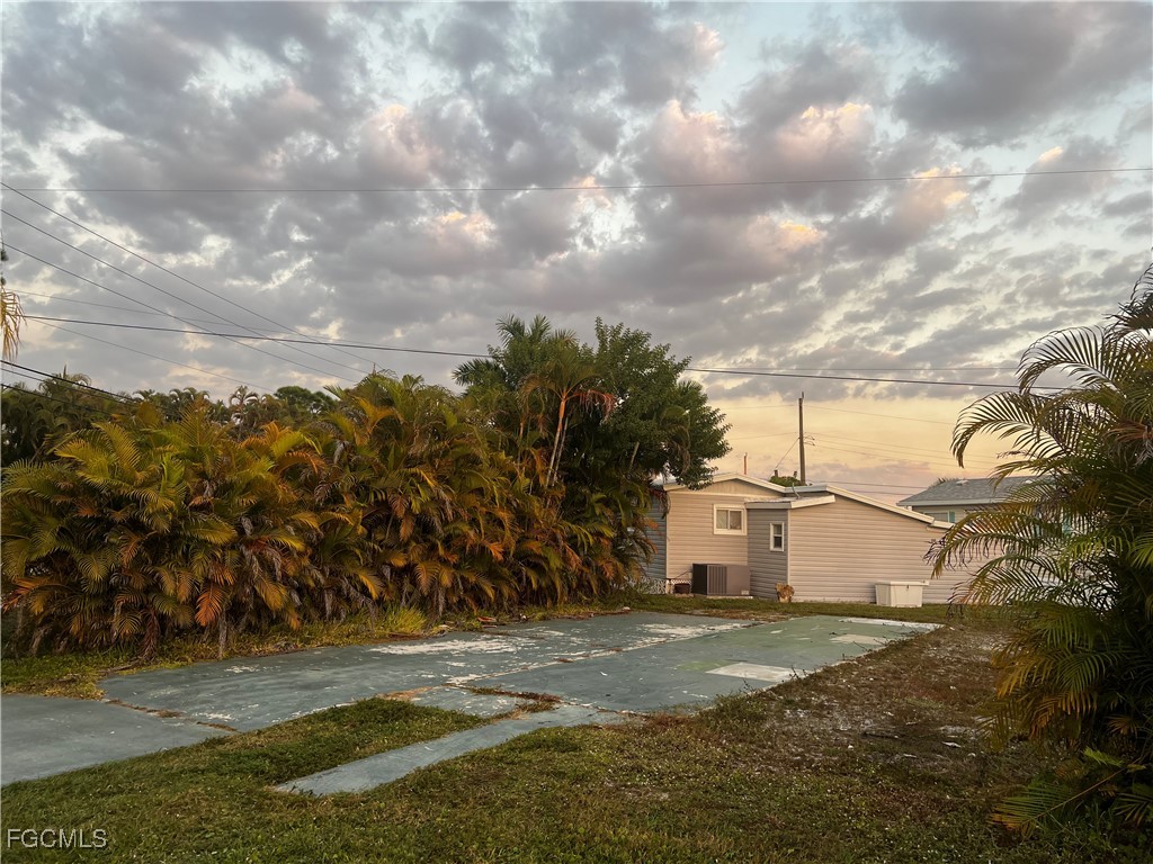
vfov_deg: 53.1
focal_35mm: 26
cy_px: 432
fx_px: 866
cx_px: 576
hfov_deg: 67.3
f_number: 1.5
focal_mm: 5.7
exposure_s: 1/140
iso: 32
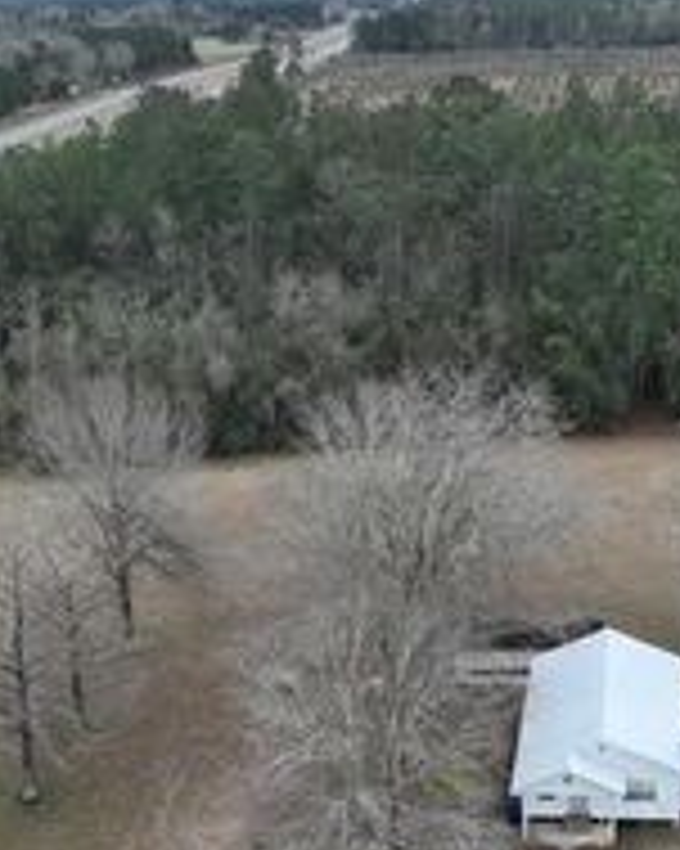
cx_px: 464
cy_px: 668
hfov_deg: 24.4
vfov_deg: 29.9
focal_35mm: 62
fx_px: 1561
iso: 200
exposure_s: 1/500
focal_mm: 12.29
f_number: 2.8
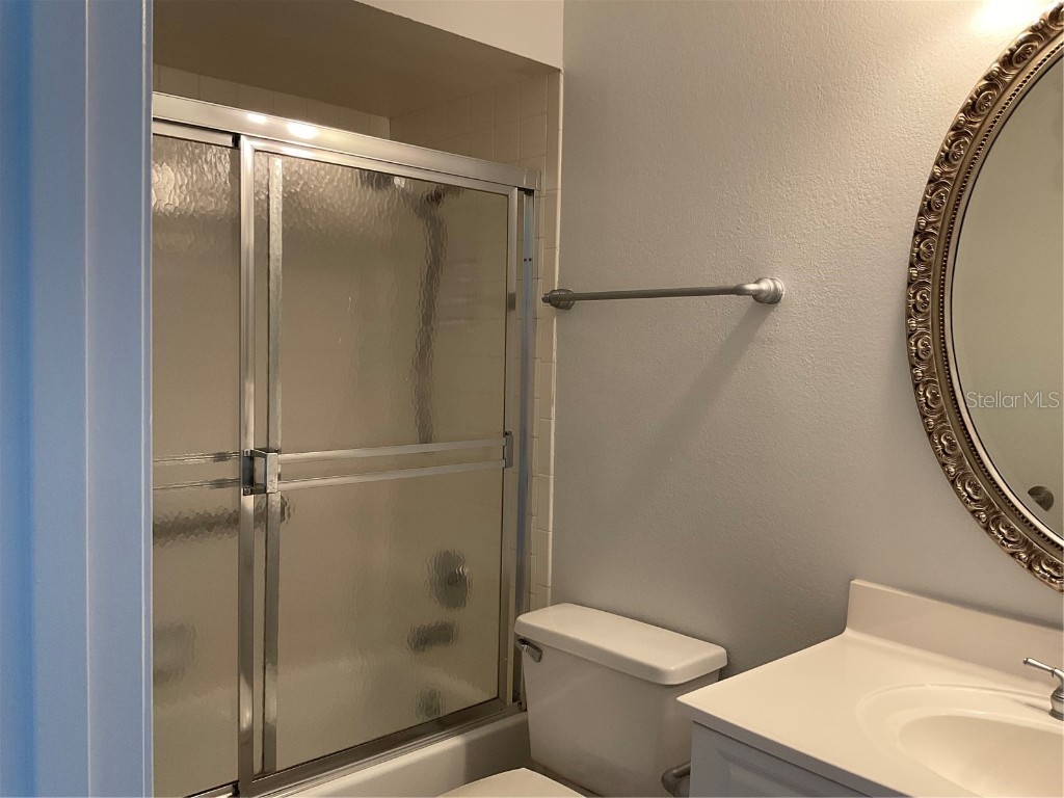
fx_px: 891
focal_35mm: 29
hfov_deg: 61.7
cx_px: 532
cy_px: 399
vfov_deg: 48.2
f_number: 1.8
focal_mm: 3
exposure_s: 1/60
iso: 64
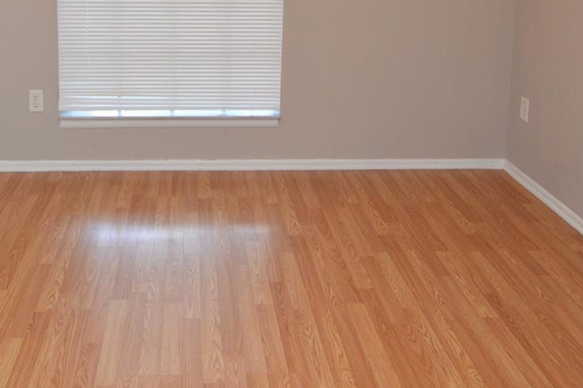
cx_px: 203
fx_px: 631
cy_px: 8
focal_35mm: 39
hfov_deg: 48.9
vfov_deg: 31.8
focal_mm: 12
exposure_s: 1/60
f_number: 4
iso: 400
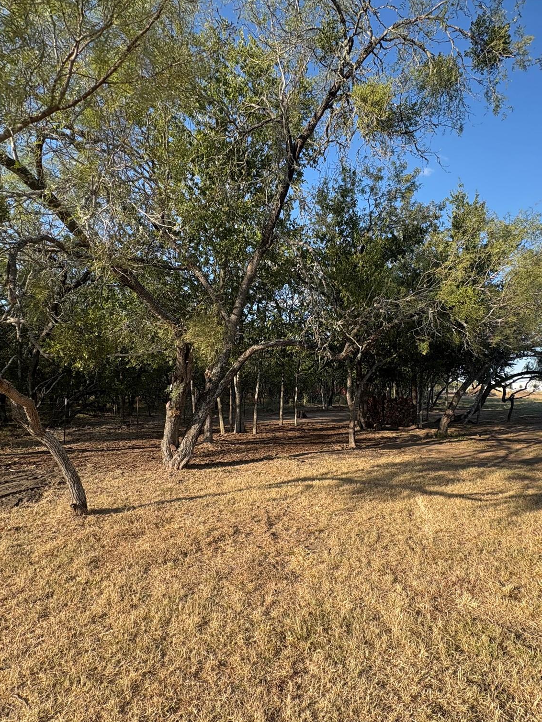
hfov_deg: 68.5
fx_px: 397
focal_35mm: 19
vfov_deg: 84.7
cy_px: 366
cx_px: 297
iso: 40
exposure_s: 1/435
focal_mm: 2.22
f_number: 2.2
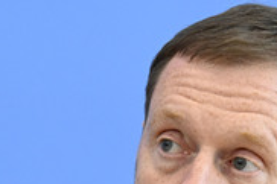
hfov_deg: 4.9
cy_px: 214
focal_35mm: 421
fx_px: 3236
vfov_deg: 3.3
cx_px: 229
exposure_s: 1/500
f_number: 7.1
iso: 5000
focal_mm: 170
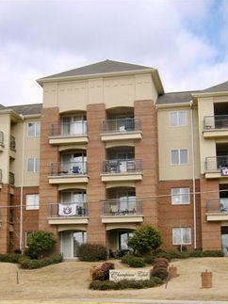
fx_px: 492
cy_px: 176
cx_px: 107
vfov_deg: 34.3
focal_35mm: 56
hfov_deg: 26.1
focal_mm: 6
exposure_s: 1/491
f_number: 4.7
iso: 100
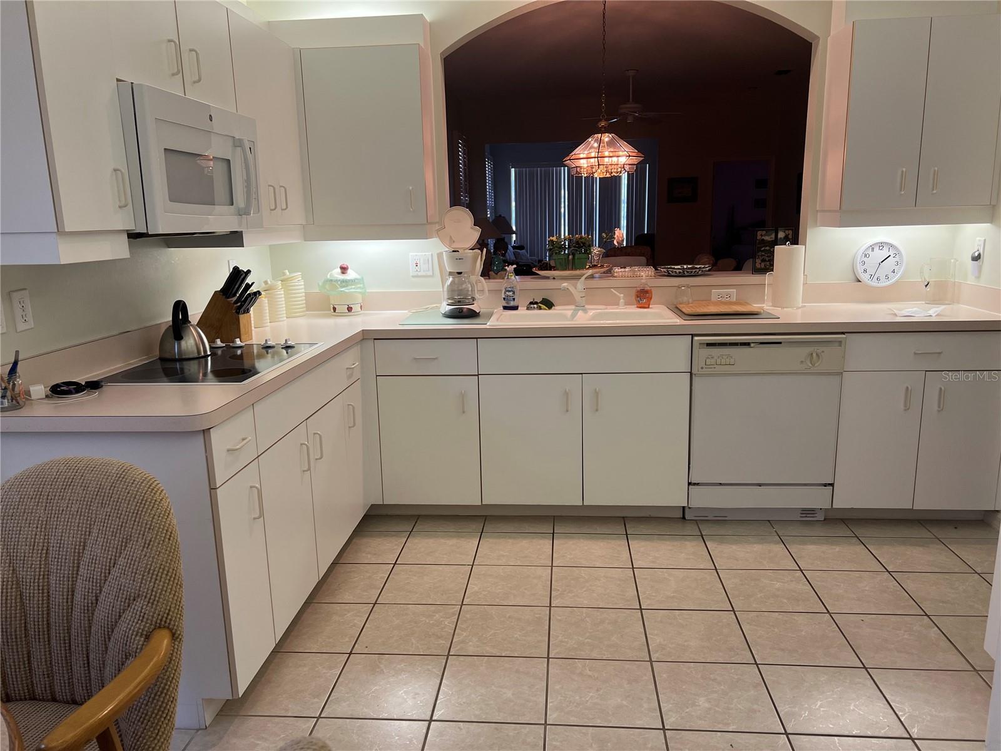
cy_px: 376
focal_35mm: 26
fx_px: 752
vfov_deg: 53.1
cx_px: 500
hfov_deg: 67.3
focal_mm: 5.7
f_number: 1.5
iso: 64
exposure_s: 1/60
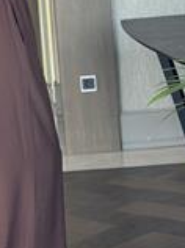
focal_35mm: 154
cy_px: 53
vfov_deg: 12.8
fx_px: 1100
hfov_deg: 9.5
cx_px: -6
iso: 125
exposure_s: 1/60
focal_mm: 6.86
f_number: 1.78
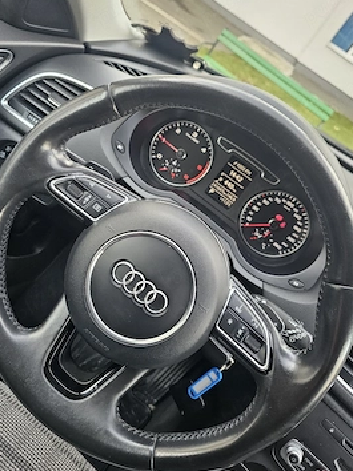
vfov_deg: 67.2
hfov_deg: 53.0
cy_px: 216
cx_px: 167
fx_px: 354
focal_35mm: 26
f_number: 1.7
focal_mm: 6.3
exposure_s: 1/101
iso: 160
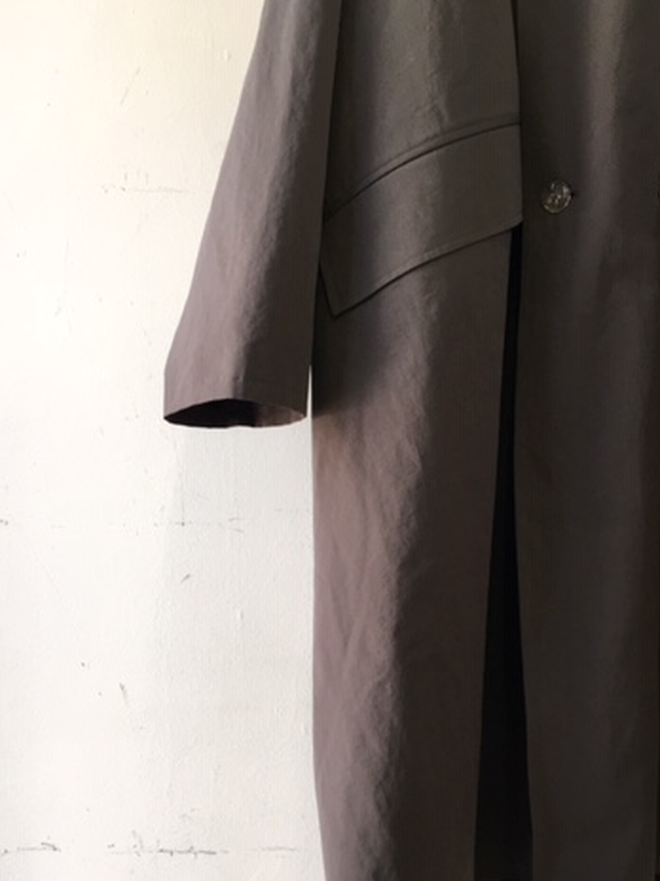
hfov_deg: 35.9
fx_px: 1017
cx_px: 377
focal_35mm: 40
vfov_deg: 46.7
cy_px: 505
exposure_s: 1/33
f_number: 2.2
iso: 50
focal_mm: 4.15
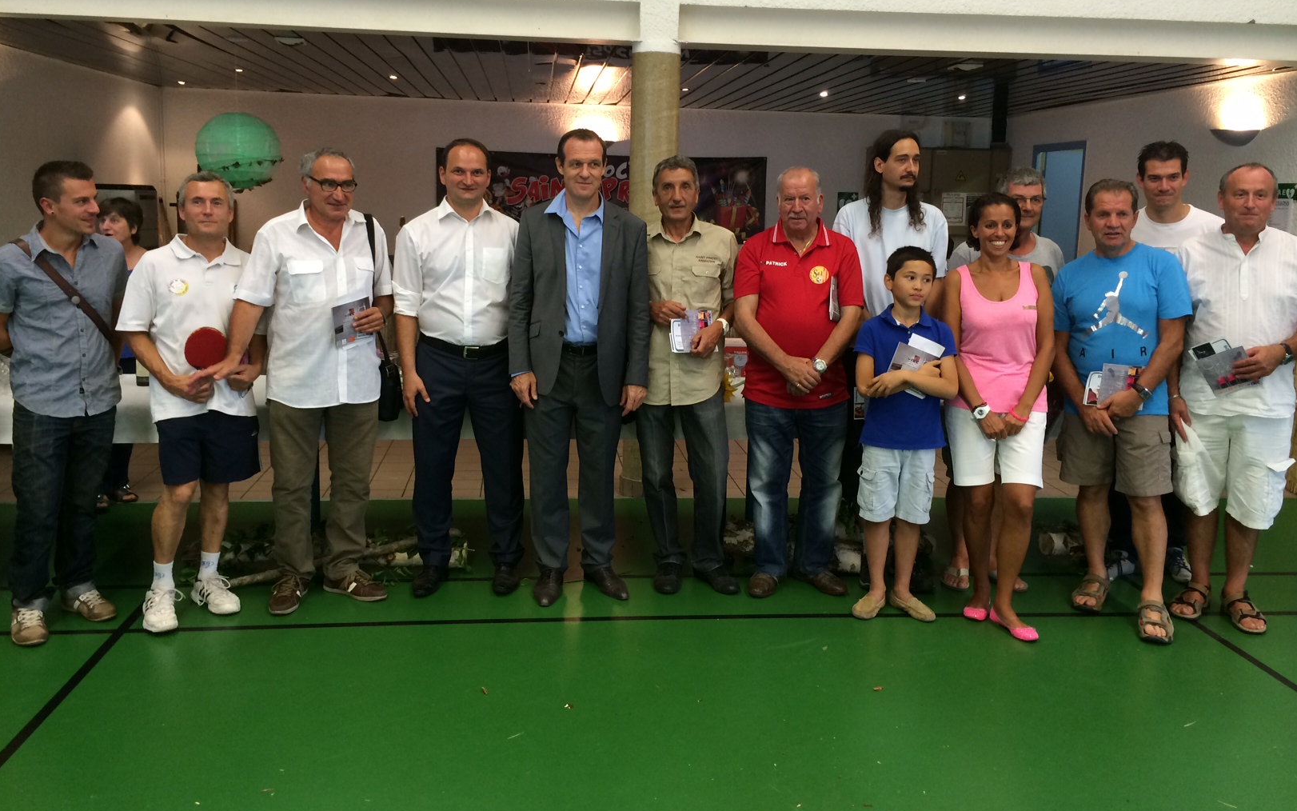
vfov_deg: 39.4
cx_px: 649
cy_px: 351
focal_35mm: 32
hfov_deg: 59.7
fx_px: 1131
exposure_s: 1/30
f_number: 2.2
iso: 100
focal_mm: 4.12
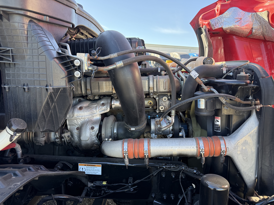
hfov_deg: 71.6
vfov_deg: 56.8
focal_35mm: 24
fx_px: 190
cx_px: 137
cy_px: 102
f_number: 1.78
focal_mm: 6.76
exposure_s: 1/312
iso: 100
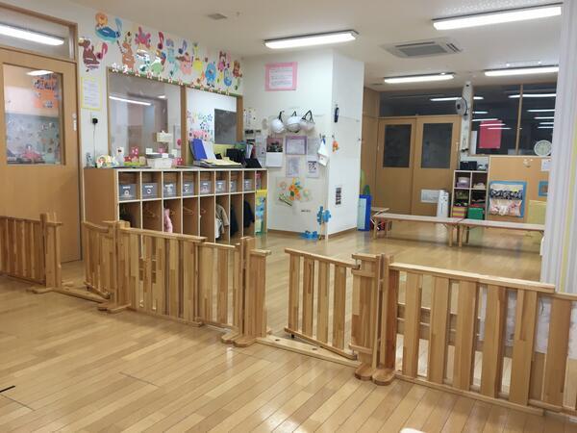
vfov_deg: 48.2
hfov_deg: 61.7
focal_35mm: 29
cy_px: 216
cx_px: 288
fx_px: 483
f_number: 2.2
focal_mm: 4.15
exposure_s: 1/30
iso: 50
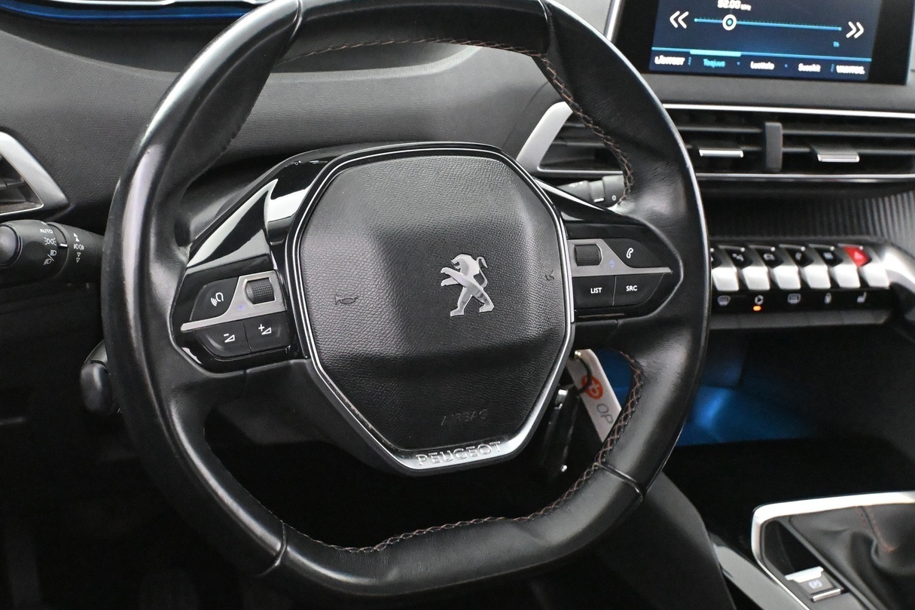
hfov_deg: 32.8
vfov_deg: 22.3
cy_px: 295
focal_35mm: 61
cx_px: 404
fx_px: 1550
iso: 11400
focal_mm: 30.5
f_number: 4.8
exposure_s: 1/50
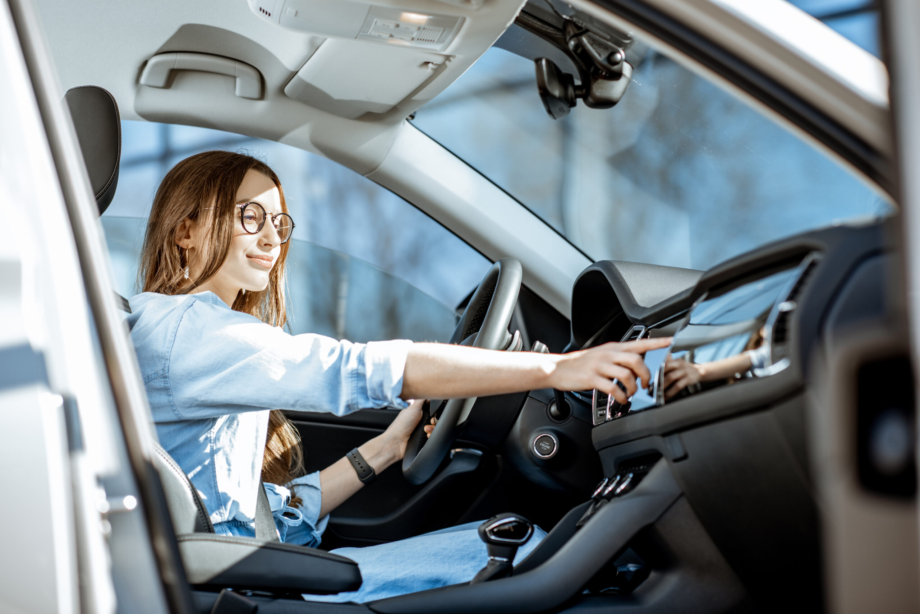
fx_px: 2173
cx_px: 460
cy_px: 307
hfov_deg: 23.9
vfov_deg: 16.1
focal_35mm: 85
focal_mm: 85
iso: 100
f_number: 2.5
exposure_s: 1/200
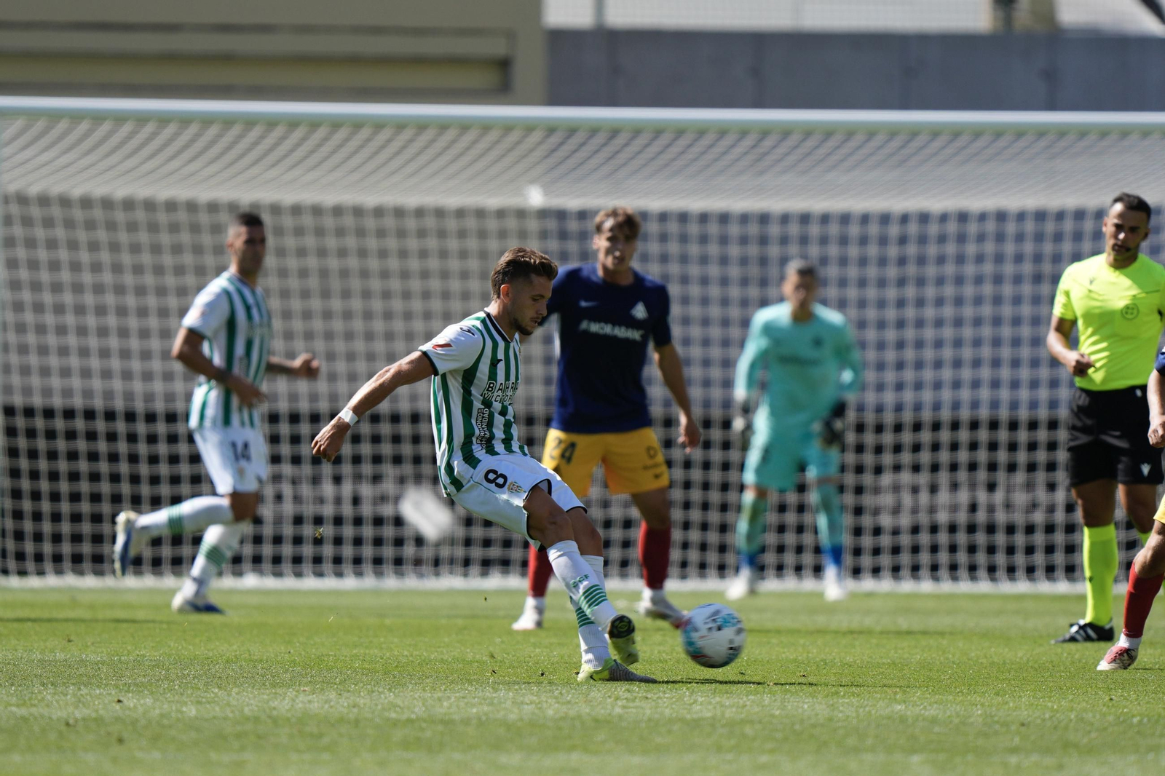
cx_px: 582
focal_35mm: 400
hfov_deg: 5.2
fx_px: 12941
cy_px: 388
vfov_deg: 3.4
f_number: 2.8
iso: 100
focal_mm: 400
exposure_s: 1/1250
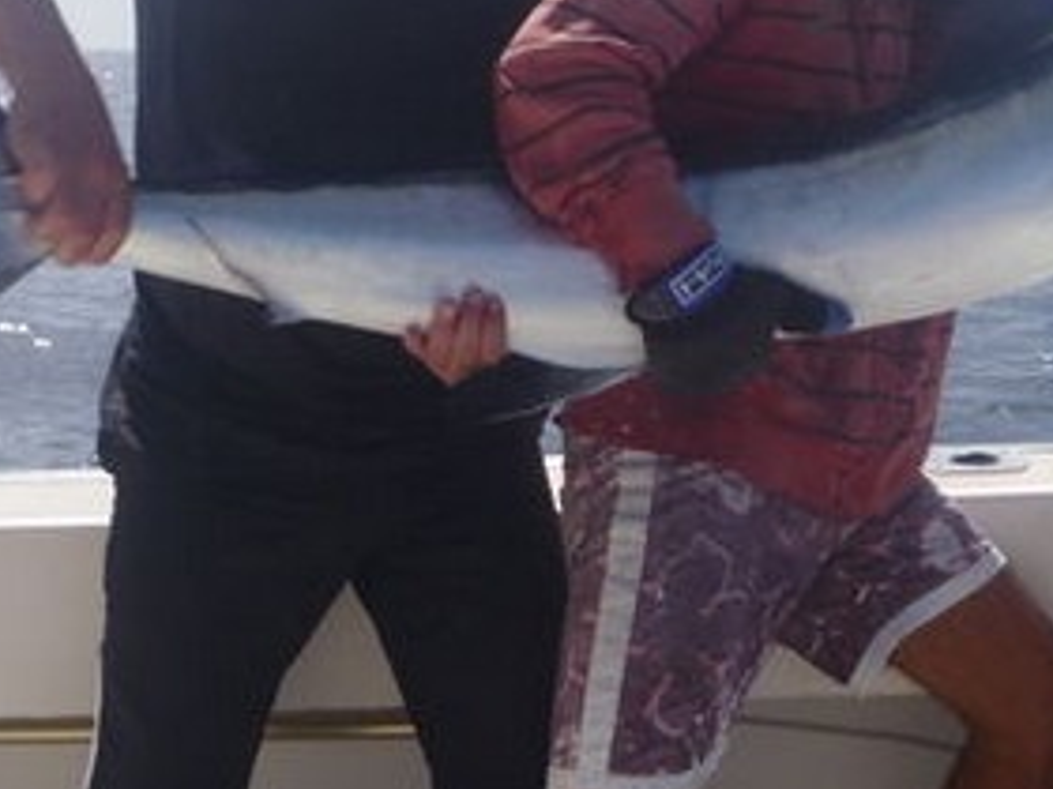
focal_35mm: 63
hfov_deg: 30.6
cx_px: 643
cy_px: 139
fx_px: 1916
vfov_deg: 22.9
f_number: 10
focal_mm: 4.9
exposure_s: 1/125
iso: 100
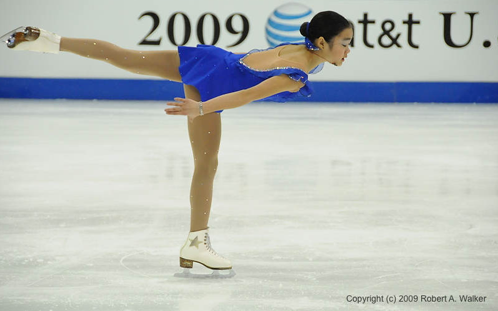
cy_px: 146
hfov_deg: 11.4
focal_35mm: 184
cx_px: 249
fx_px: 2497
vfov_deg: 7.1
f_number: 5.6
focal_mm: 120
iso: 3200
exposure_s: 1/800
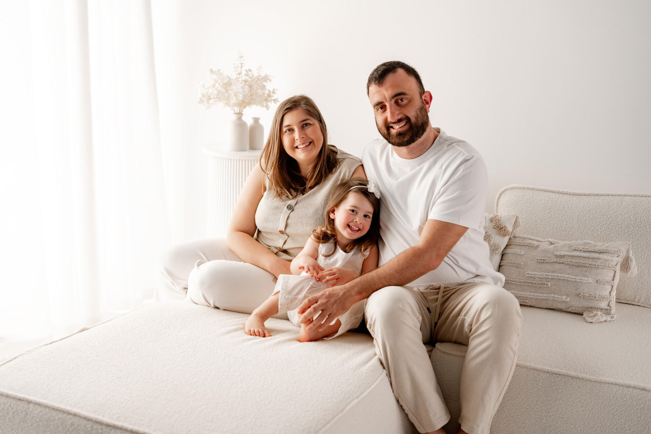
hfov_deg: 39.6
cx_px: 326
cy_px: 217
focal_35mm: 50
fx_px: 904
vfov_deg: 27.0
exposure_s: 1/200
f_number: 2.2
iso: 160
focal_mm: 50
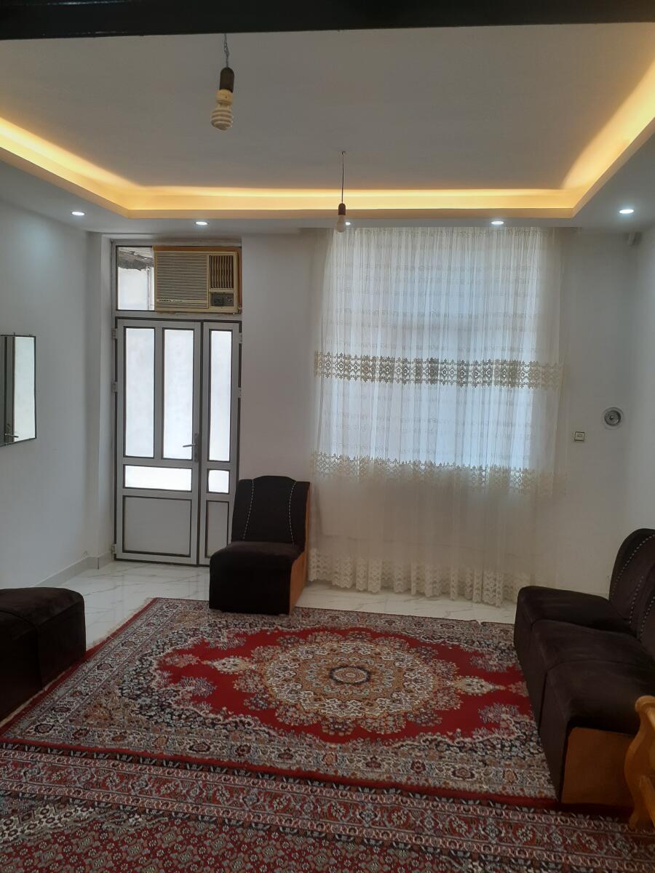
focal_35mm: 27
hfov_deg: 51.4
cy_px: 436
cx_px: 328
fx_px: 681
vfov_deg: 65.3
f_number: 1.9
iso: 40
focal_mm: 3.6
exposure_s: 1/102
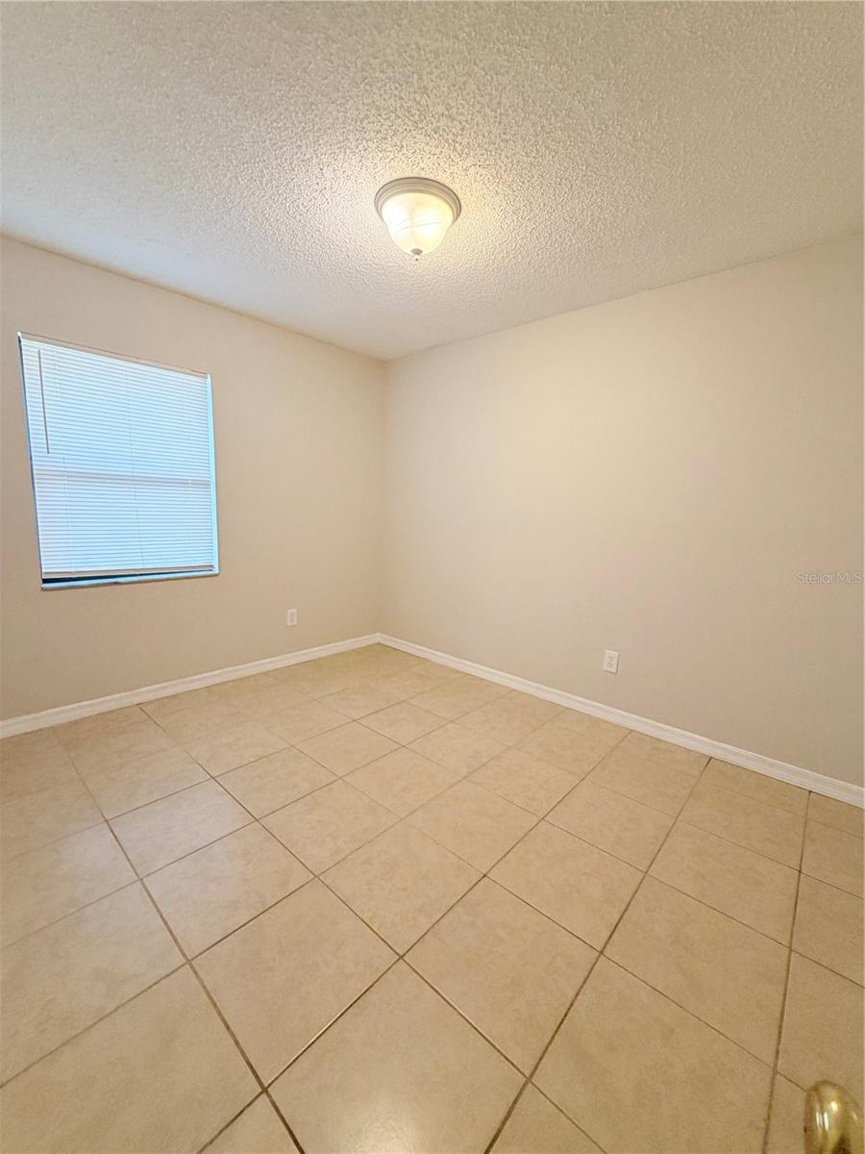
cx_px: 432
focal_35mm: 14
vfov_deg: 102.1
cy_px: 577
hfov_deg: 85.7
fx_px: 466
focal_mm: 2.22
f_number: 2.2
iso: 200
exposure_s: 1/60
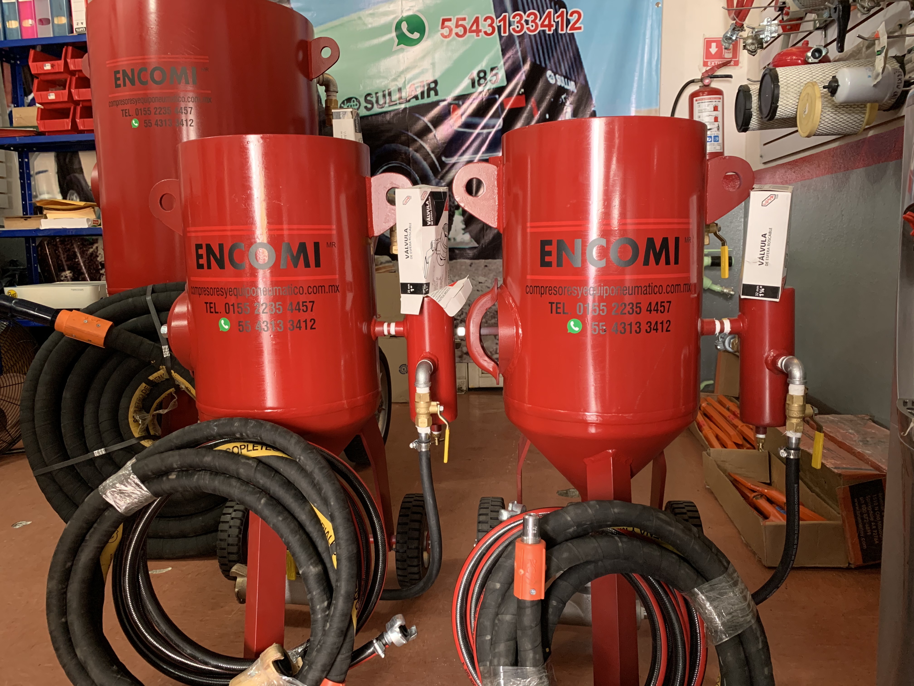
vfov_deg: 53.1
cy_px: 343
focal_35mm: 26
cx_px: 457
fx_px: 687
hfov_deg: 67.3
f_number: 1.8
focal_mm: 4.25
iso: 320
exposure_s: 1/60
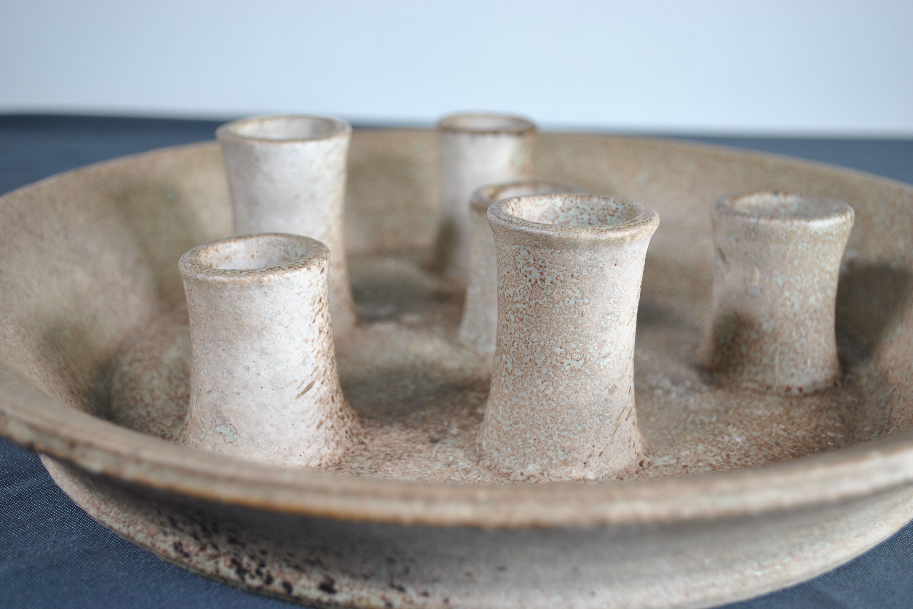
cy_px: 304
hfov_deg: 42.7
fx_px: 1166
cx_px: 460
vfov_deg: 29.2
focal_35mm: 46
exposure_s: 1/100
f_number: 5
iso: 200
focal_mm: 30
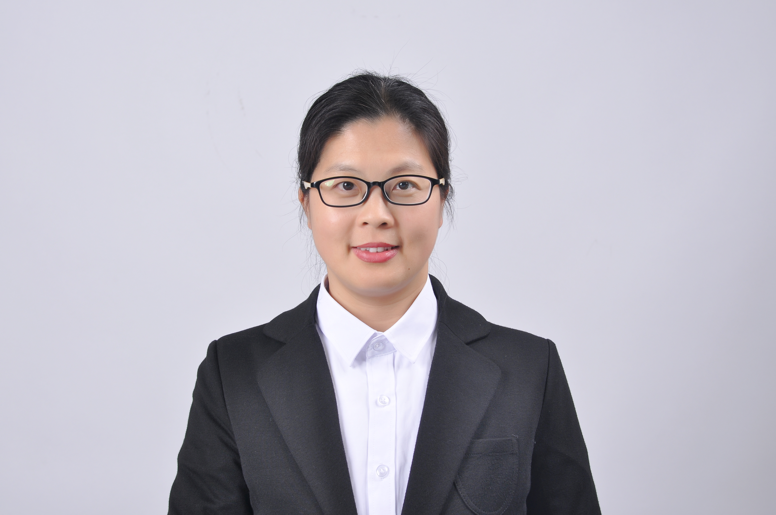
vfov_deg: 18.1
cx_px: 388
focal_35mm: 75
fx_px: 1615
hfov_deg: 27.0
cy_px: 258
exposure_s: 1/125
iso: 200
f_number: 5.6
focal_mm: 50
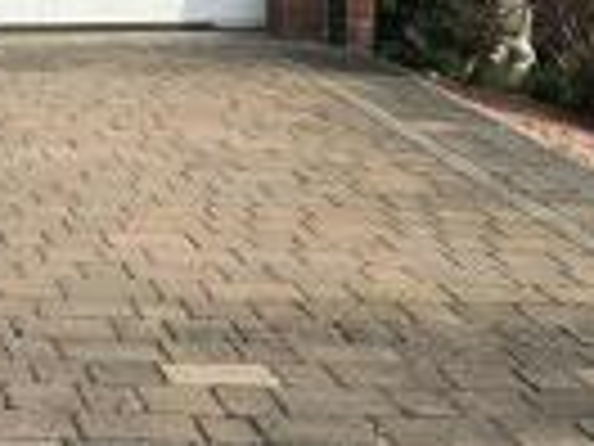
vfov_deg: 13.7
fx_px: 1819
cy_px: -34
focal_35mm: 106
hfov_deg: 17.0
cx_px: -268
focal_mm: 6.86
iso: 80
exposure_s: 1/3472
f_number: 1.78
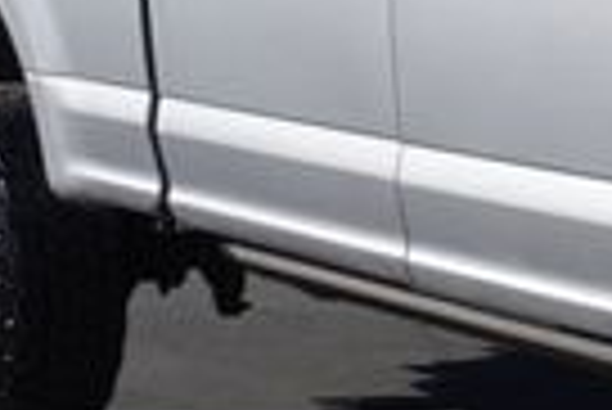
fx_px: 2763
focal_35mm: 162
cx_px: 1058
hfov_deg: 11.8
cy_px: 207
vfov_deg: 8.5
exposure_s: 1/400
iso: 100
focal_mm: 23
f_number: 8
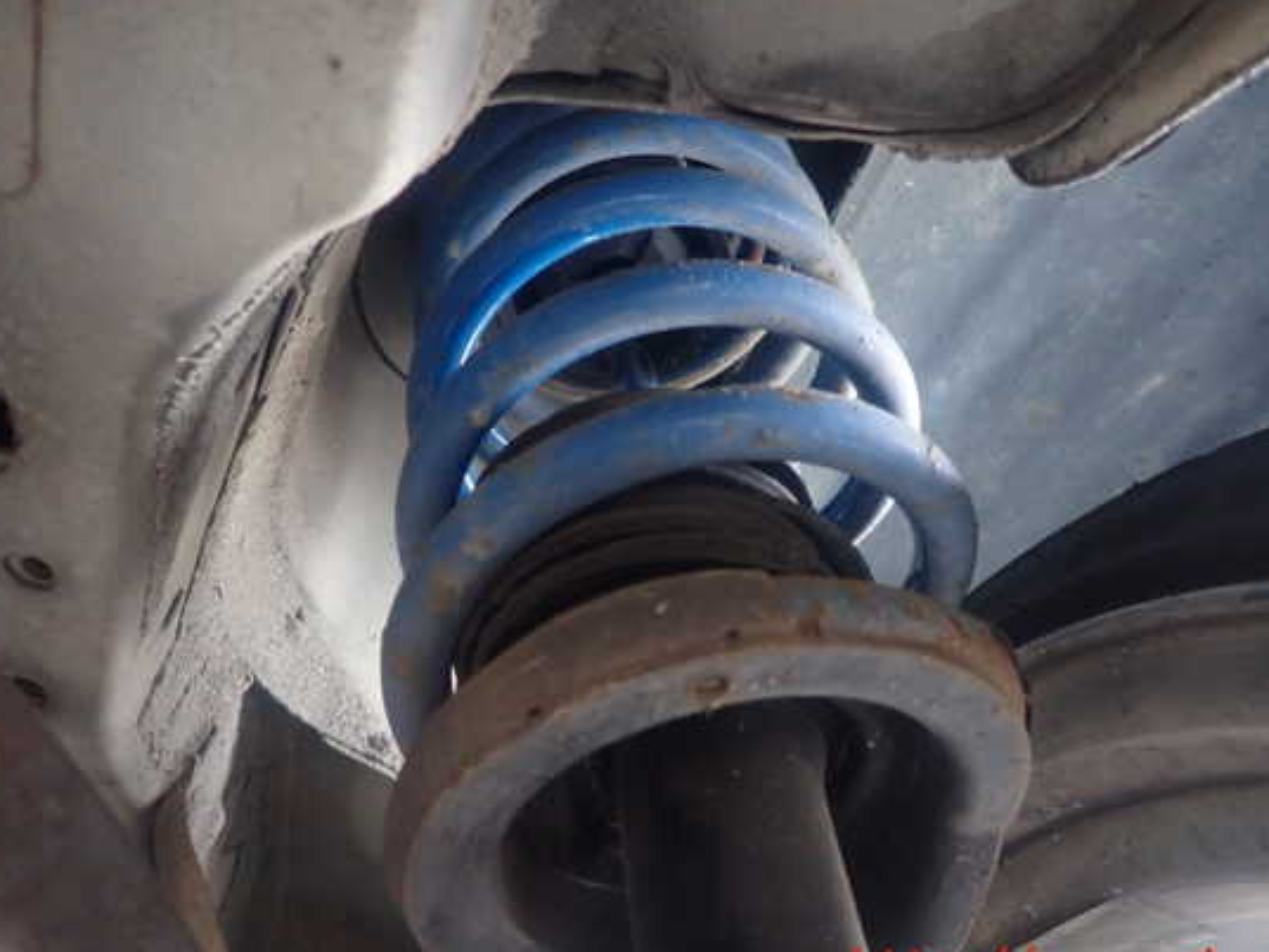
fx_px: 1026
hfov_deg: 63.4
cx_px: 677
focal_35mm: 28
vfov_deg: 49.7
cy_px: 469
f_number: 2
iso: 800
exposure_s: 1/20
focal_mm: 4.5
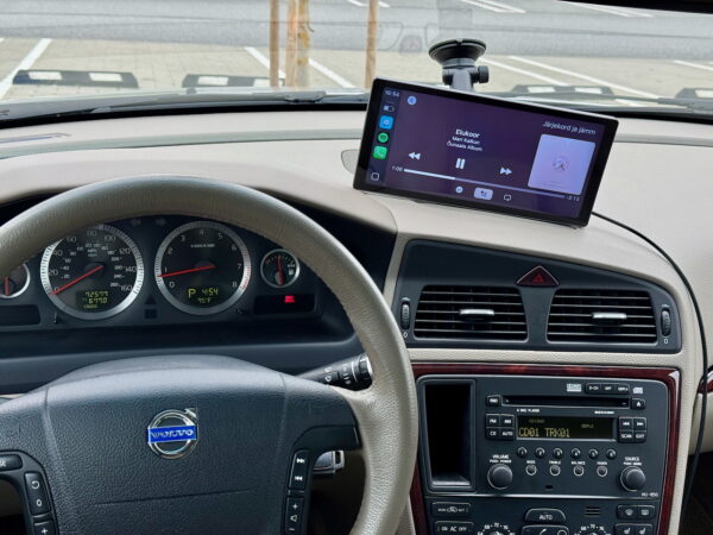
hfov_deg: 39.7
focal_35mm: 48
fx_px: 989
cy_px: 268
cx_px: 356
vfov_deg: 30.3
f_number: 1.78
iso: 64
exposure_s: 1/319
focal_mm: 6.76
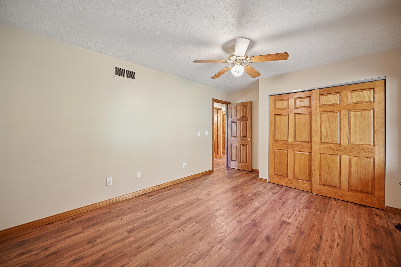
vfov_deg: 81.2
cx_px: 200
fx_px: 156
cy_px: 134
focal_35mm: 14
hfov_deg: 104.3
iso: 400
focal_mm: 14
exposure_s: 1/20
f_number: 4
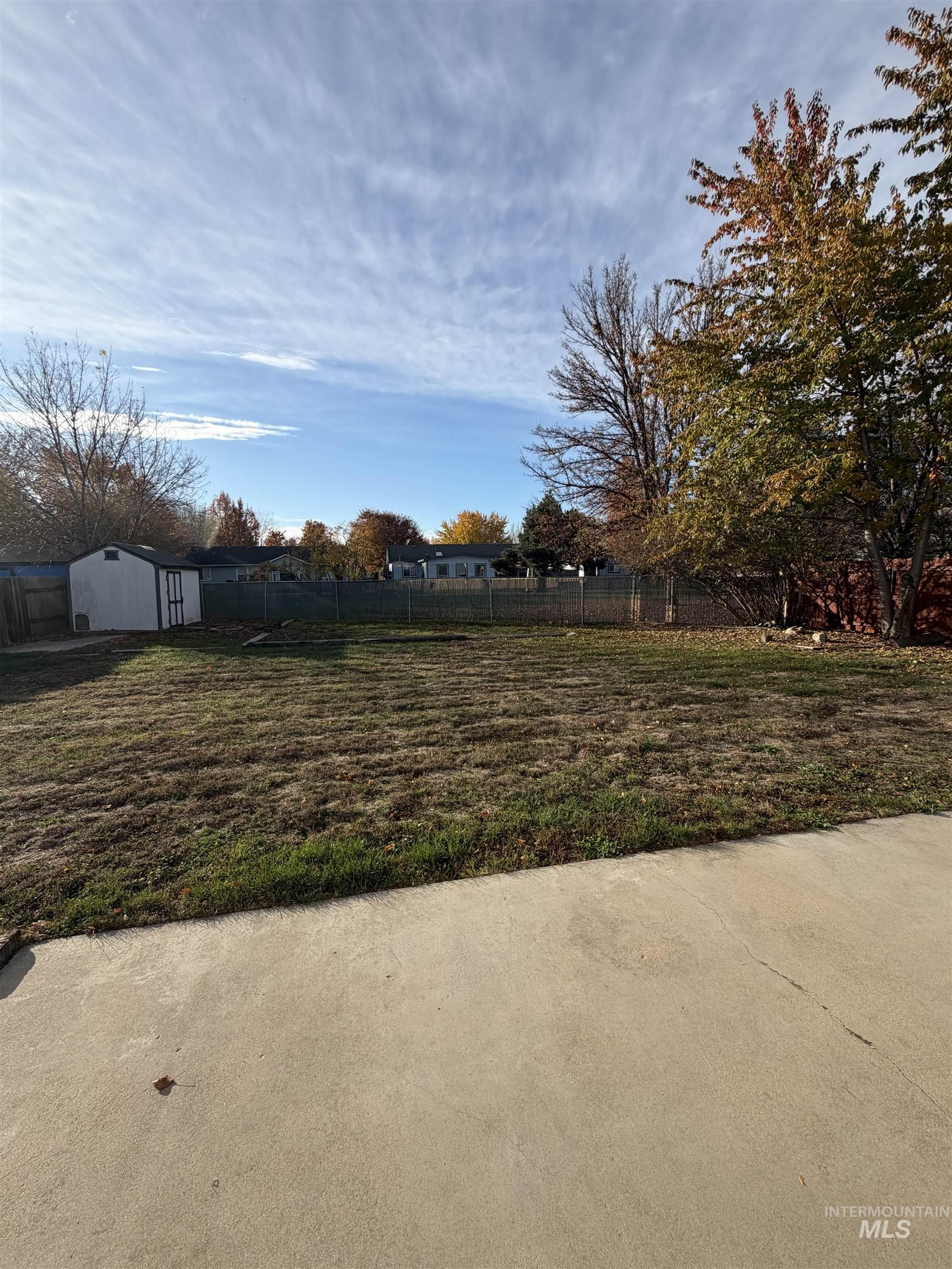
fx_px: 513
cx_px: 476
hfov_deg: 85.7
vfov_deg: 102.1
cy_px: 634
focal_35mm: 14
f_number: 2.2
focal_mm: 2.22
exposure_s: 1/770
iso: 20
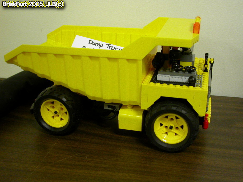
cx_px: 122
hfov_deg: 42.9
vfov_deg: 32.9
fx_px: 309
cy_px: 91
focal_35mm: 44
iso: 100
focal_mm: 9.1
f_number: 2.7
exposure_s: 1/4.9
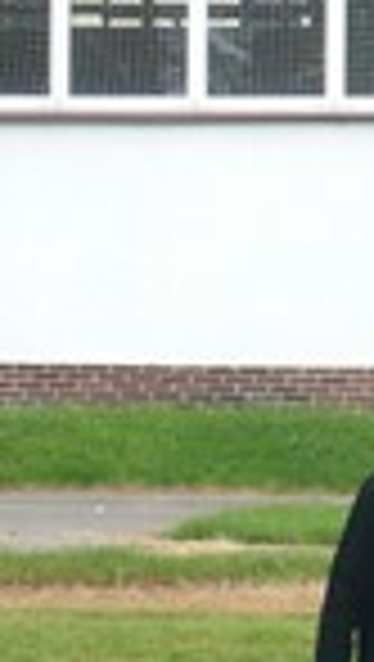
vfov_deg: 4.6
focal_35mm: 466
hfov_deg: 2.6
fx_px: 8192
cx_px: 631
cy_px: 536
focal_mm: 17.4
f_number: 5
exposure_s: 1/125
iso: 125
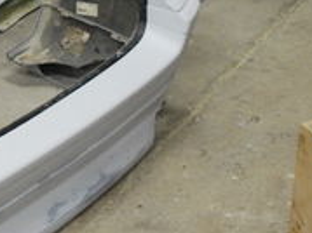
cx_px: -82
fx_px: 1117
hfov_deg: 15.2
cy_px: 50
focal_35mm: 124
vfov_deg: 11.9
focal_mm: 24
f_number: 4.2
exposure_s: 1/30
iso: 900
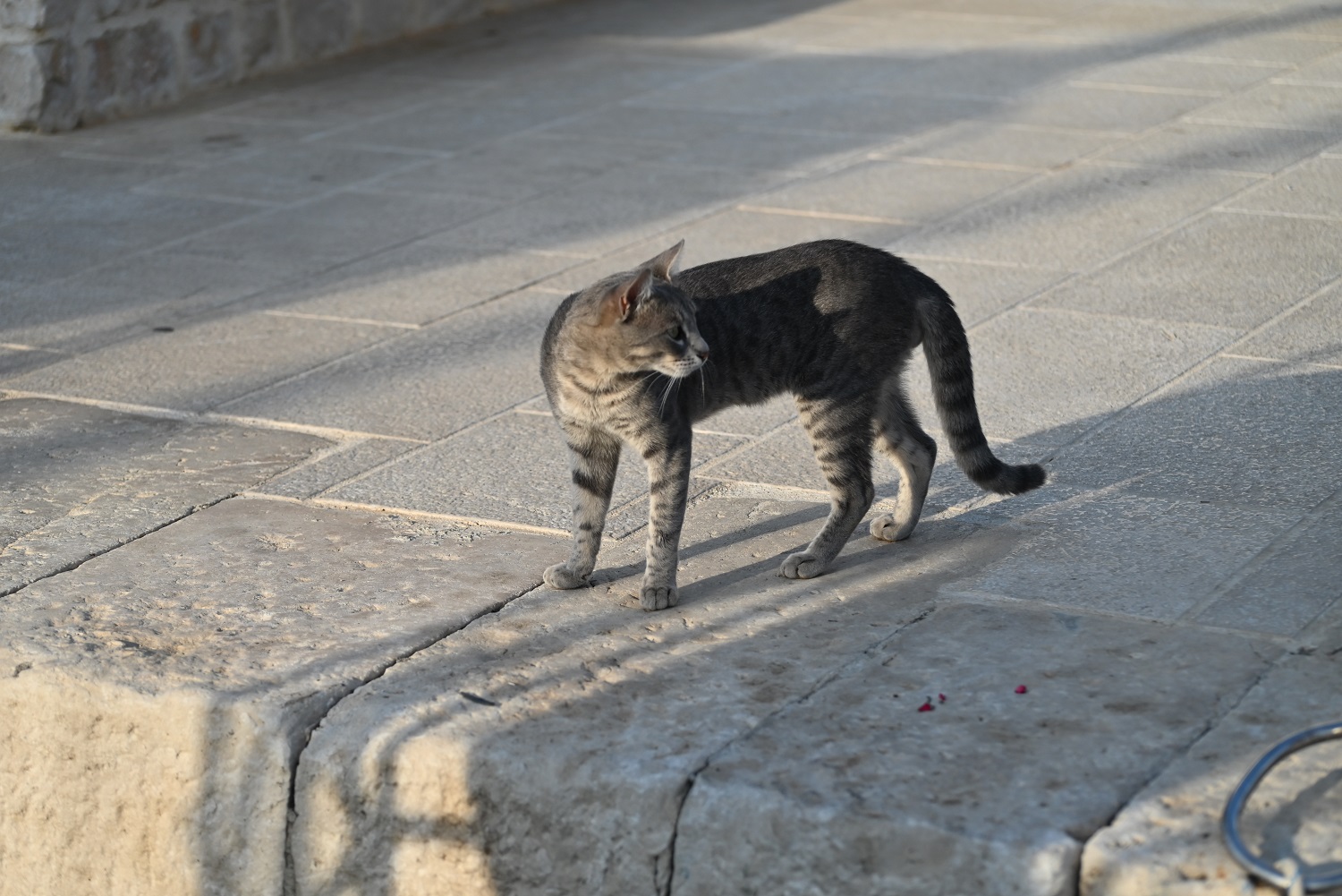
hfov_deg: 23.9
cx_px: 671
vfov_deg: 16.1
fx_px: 3169
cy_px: 448
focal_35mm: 85
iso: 250
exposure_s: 1/1600
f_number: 4.5
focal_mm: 85
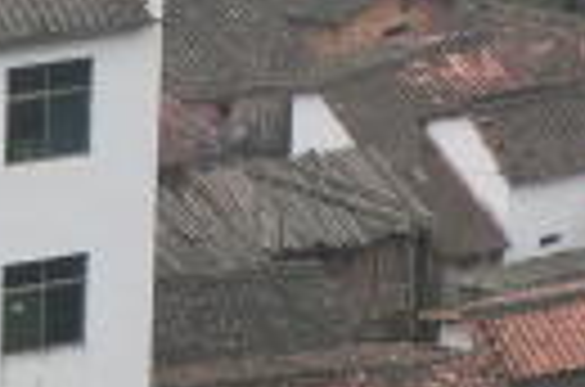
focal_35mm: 229
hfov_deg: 8.8
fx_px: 3712
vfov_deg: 5.8
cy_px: -376
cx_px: -216
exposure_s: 1/150
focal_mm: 19.2
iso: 400
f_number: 3.8
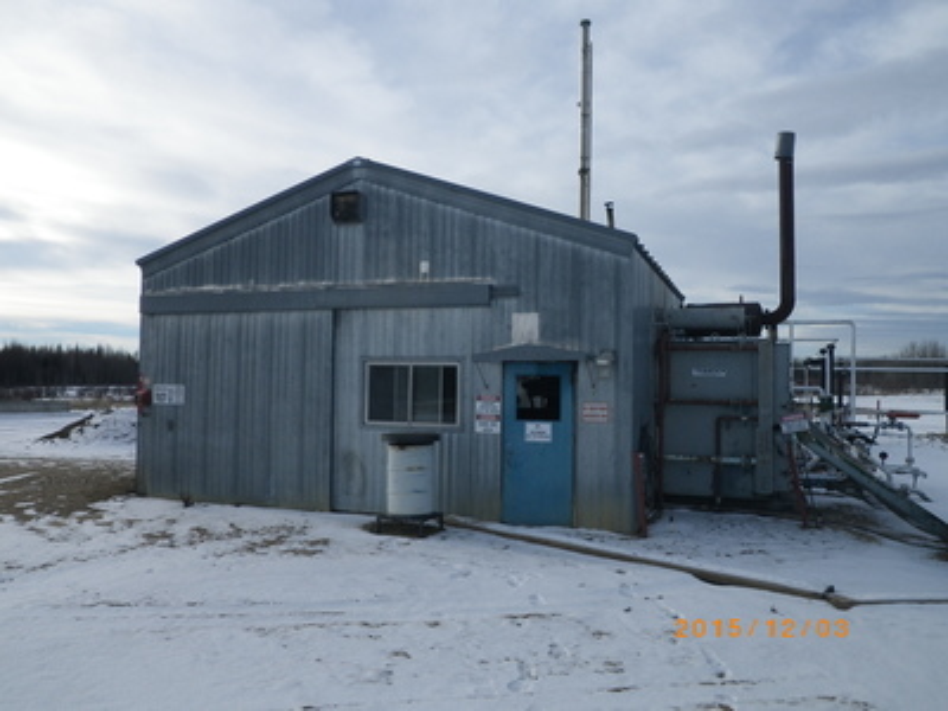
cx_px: 474
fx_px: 767
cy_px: 356
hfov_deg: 63.4
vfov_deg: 49.7
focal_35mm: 28
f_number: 4.2
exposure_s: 1/500
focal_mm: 5
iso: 80
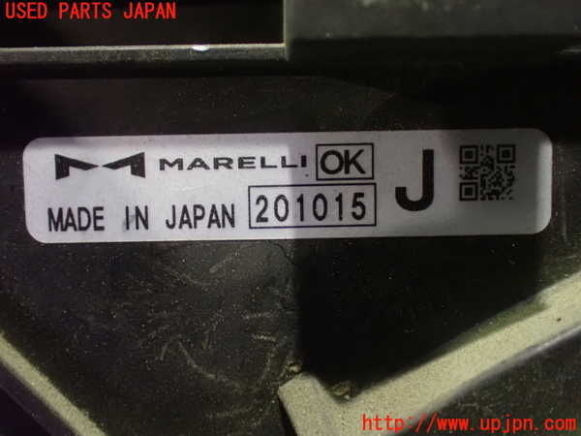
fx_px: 739
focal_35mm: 44
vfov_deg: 32.9
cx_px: 290
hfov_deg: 42.9
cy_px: 218
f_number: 2.9
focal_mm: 7.84
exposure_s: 1/15
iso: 1600
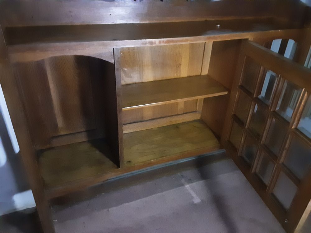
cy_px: 116
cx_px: 156
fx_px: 252
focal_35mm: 28
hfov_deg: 63.4
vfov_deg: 49.7
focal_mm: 2.9
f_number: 1.9
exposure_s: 1/10
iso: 1600
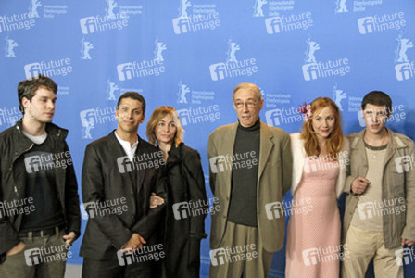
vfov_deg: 23.9
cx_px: 208
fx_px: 658
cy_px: 139
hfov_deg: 35.0
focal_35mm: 57
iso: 640
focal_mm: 38
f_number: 4.5
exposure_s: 1/80
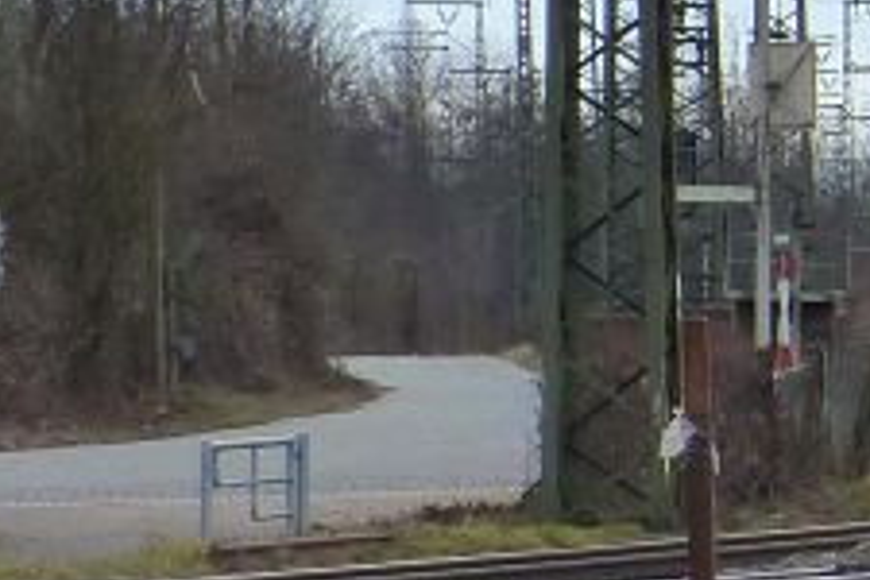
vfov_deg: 1.8
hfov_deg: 2.6
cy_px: -321
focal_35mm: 777
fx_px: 18776
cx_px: 2150
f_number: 4
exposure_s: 1/250
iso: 250
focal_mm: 25.2
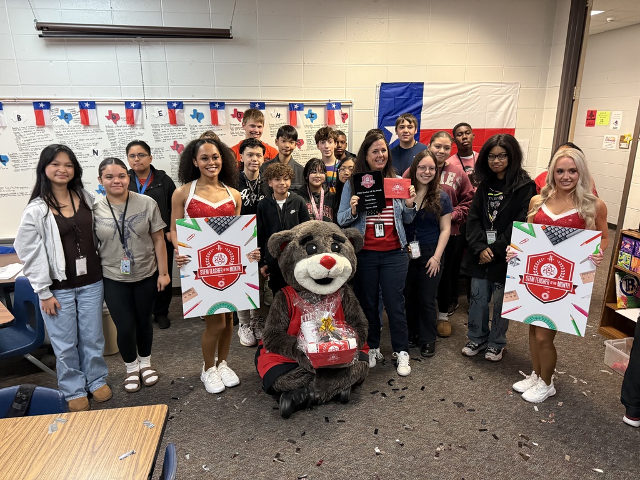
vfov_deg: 56.8
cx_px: 320
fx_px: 444
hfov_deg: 71.6
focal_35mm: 24
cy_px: 240
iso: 500
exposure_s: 1/60
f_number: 1.78
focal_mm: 6.76
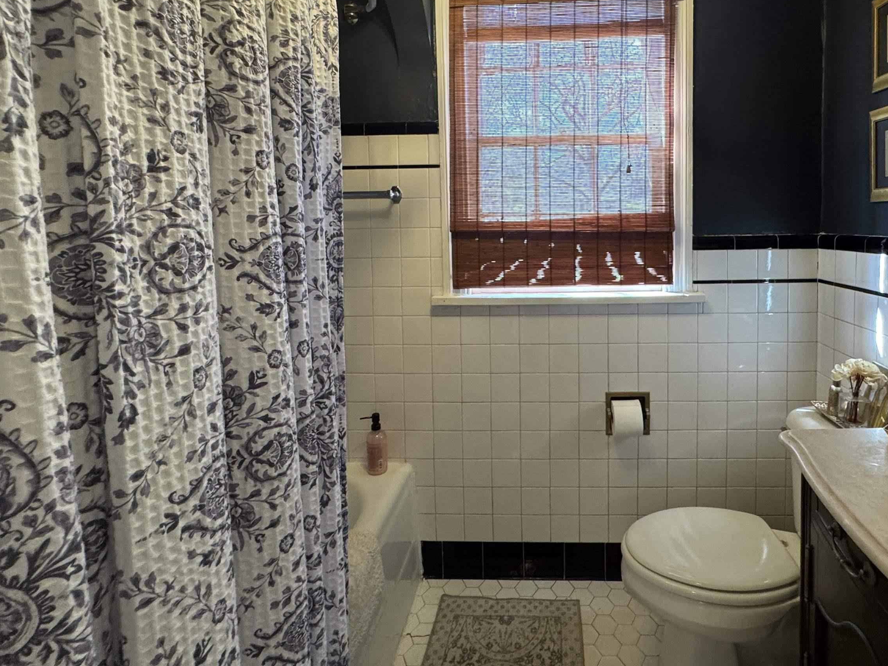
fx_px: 487
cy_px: 246
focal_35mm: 19
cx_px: 526
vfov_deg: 67.5
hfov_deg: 83.8
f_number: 2.2
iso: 320
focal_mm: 2.22
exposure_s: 1/60
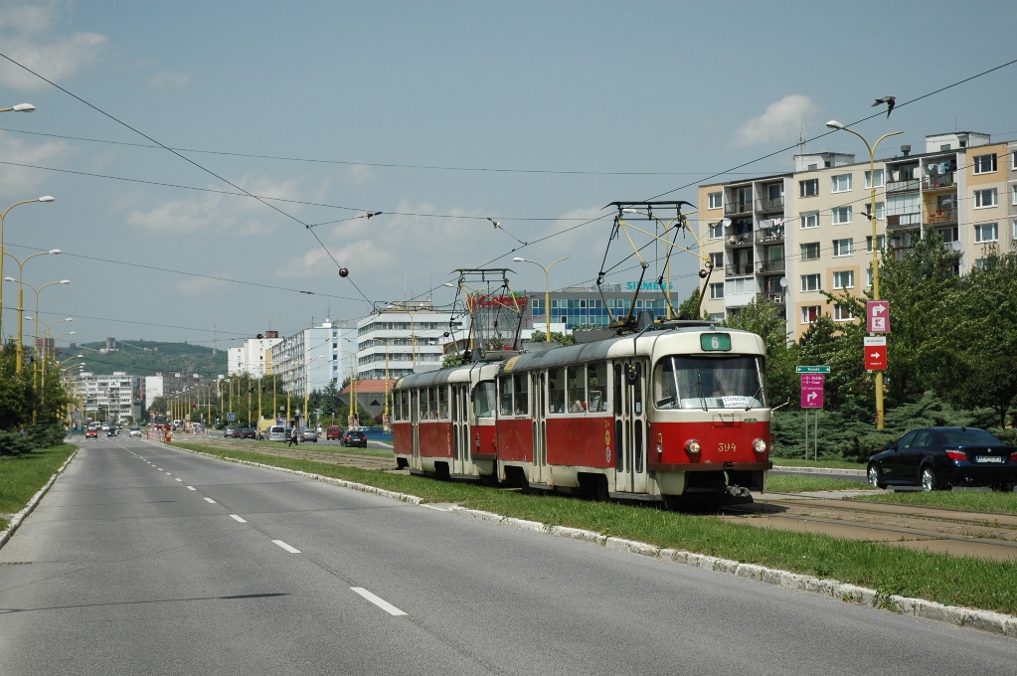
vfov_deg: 19.7
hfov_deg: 29.3
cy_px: 338
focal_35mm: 69
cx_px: 508
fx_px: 1947
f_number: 5.6
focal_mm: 46
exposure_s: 1/1600
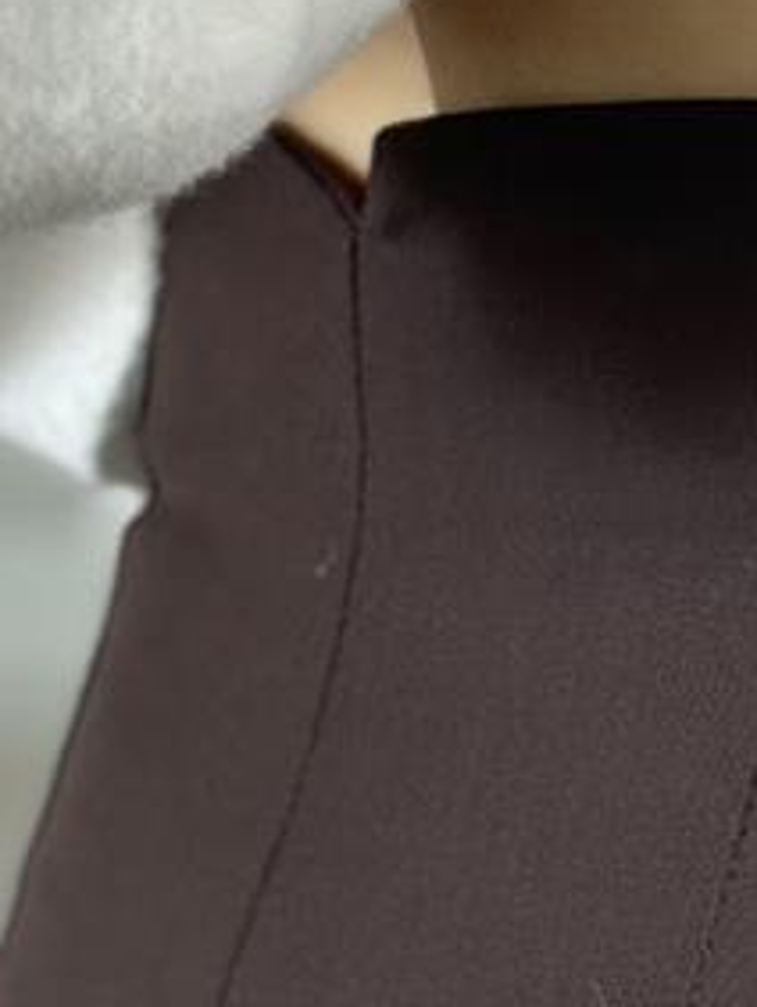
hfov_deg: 5.5
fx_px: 7919
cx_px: 171
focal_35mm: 272
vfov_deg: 7.0
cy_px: 2035
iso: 64
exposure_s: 1/100
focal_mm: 6.86
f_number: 1.78
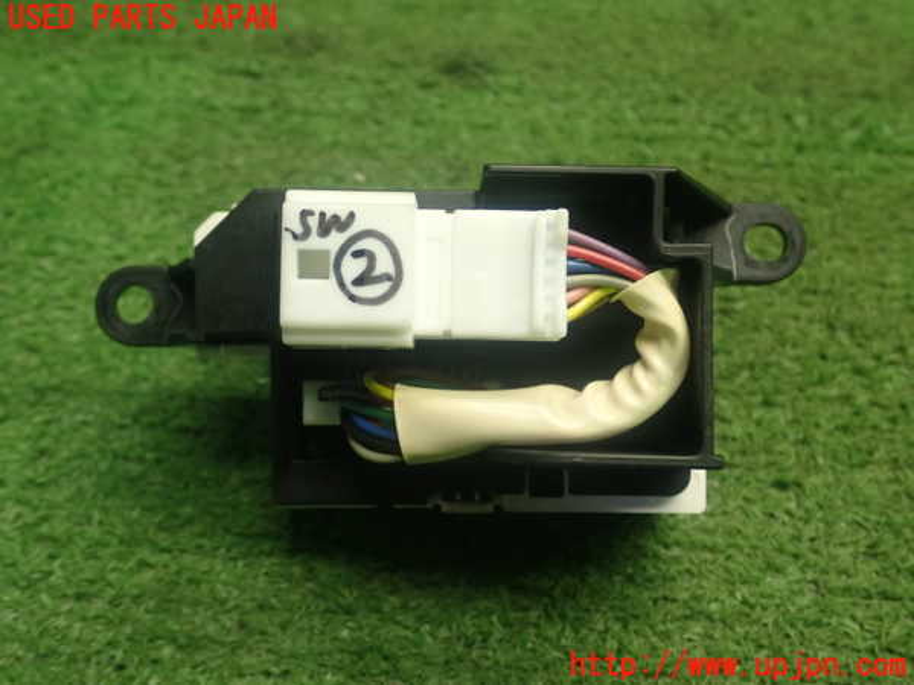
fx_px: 1162
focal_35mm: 44
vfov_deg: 32.9
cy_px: 342
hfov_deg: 42.9
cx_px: 457
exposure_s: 1/40
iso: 320
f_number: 2.9
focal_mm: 7.84
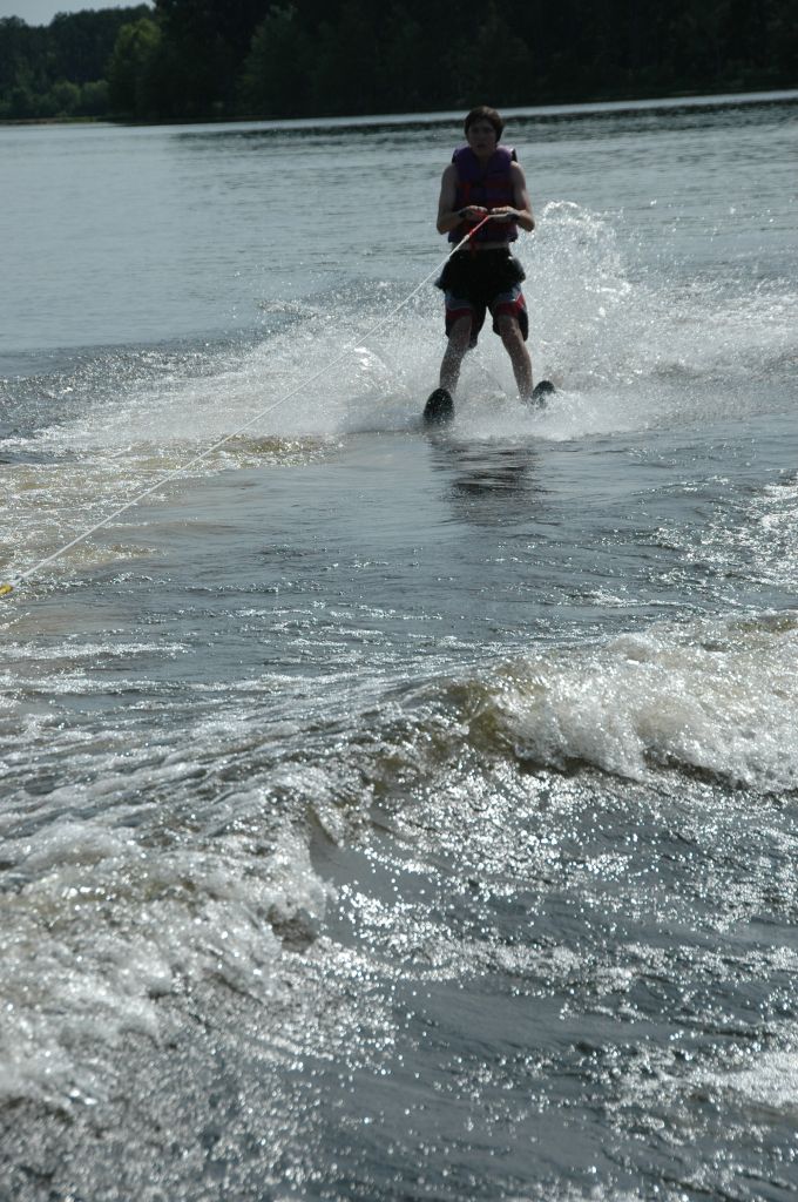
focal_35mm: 142
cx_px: 399
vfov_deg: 14.4
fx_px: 4751
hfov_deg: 9.6
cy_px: 601
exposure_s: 1/1000
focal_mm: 95
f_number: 8
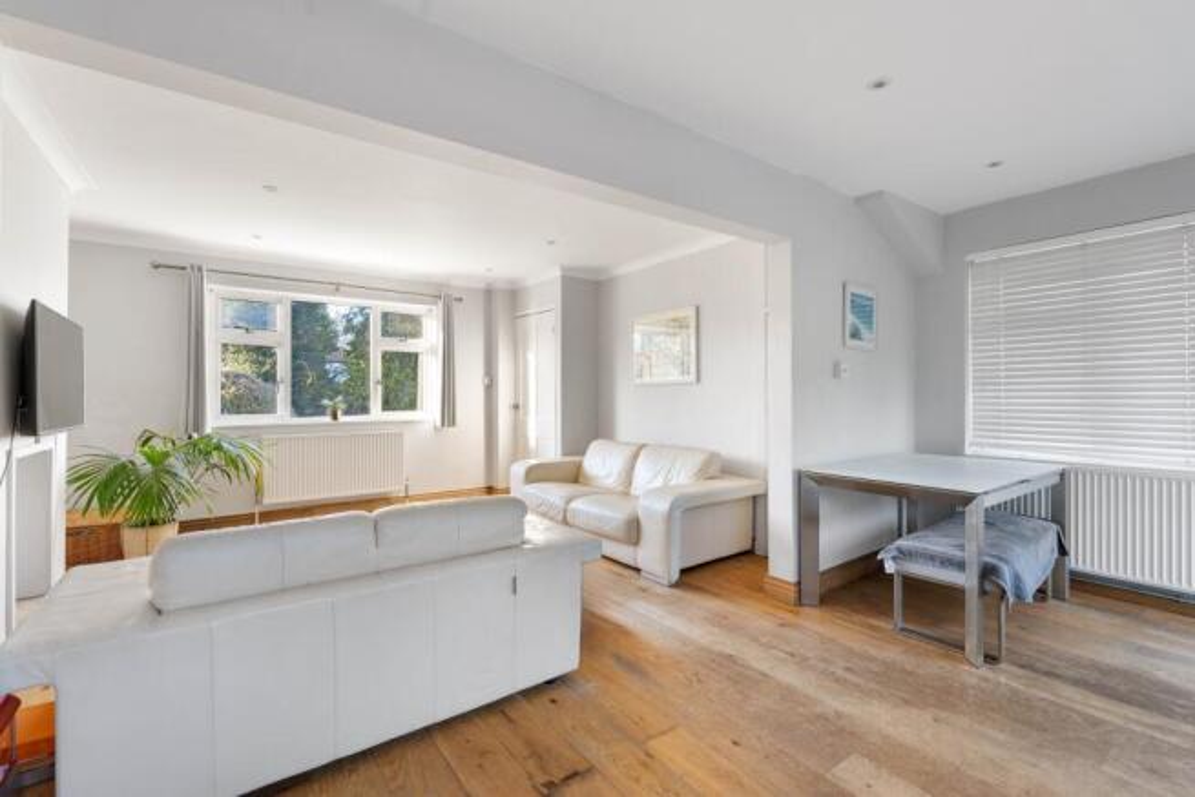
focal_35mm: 16
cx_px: 598
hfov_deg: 96.7
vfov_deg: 73.8
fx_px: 531
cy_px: 398
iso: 320
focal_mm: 16
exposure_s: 1/1.25
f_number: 8
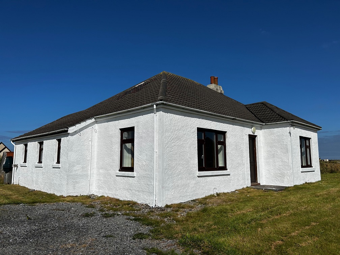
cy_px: 128
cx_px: 170
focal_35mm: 26
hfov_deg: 67.3
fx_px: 255
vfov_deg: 53.1
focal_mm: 5.7
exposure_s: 1/14286
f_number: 1.5
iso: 50
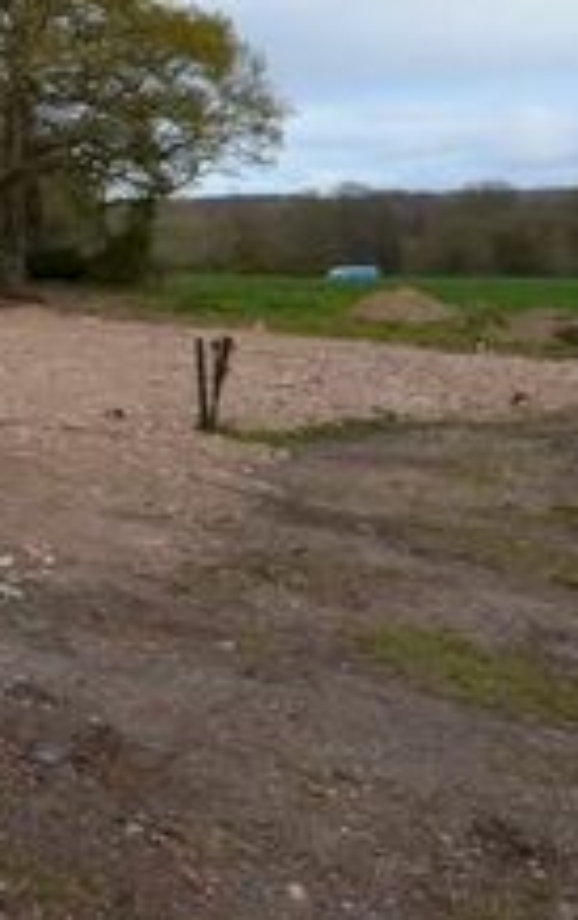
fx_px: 1230
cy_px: 40
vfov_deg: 37.4
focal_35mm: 49
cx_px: -375
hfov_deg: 20.8
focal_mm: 10
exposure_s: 1/200
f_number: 7.1
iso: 100
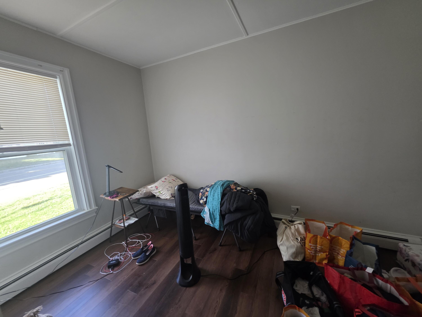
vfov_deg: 89.9
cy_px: 158
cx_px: 211
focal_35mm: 13
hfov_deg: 106.2
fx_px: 158
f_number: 1.9
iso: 160
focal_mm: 2.2
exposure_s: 1/60
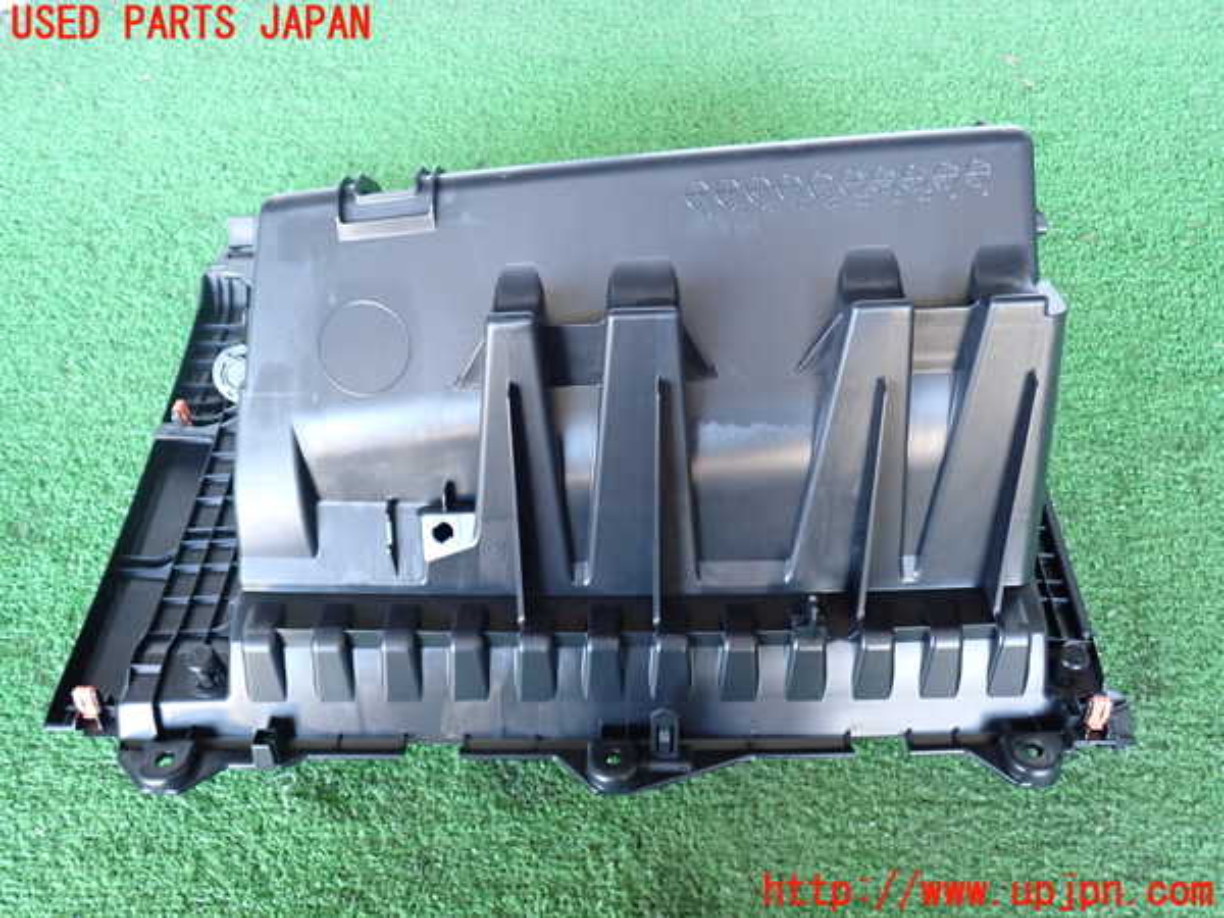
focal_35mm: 30
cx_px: 612
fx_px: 1061
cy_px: 459
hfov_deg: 60.0
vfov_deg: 46.8
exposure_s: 1/30
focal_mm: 5.4
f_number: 2.3
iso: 500
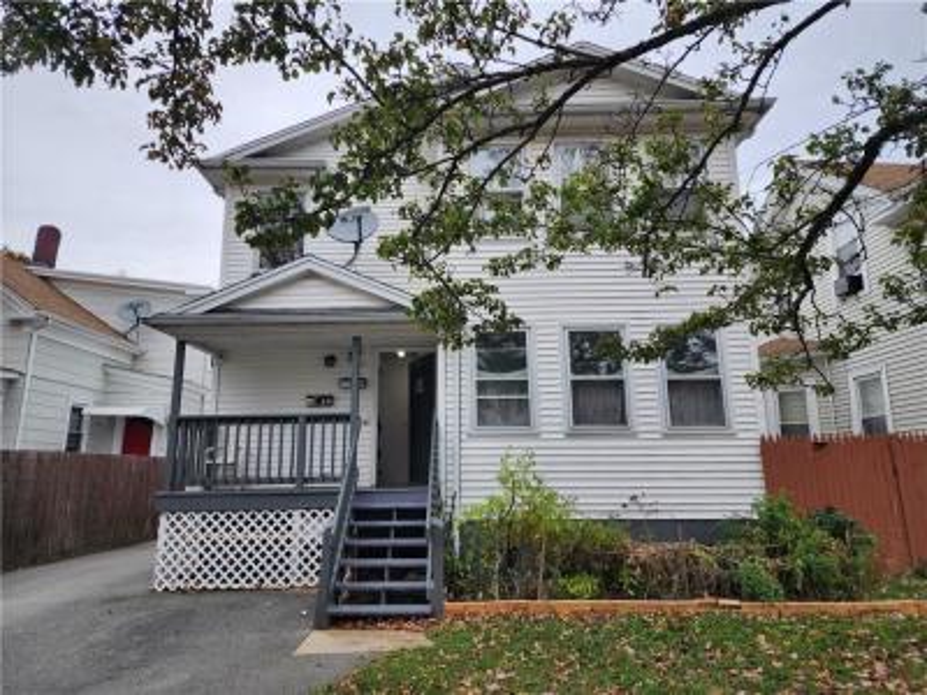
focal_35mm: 23
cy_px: 348
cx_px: 464
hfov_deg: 73.9
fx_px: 616
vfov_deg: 58.9
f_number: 1.8
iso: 12
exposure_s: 1/274
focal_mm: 6.4
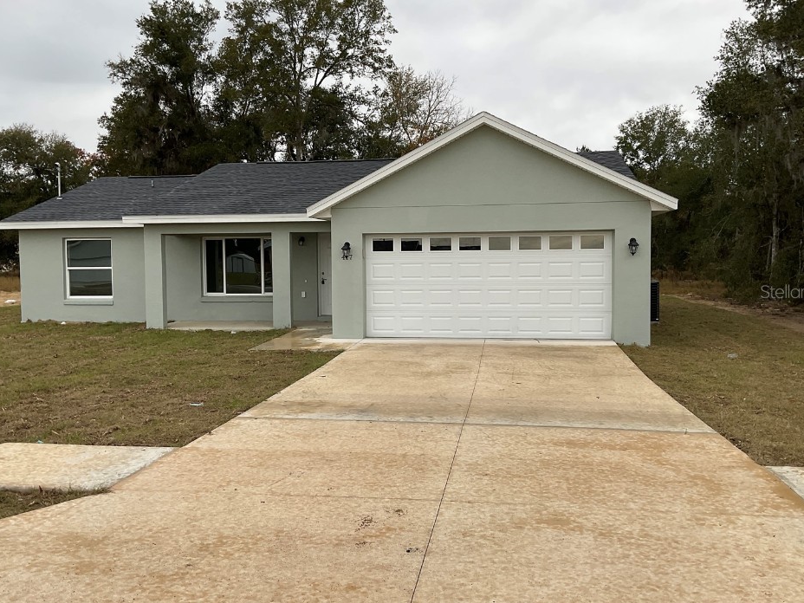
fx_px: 743
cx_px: 399
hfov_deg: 56.8
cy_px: 291
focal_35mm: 32
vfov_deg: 44.2
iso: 16
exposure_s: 1/265
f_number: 1.8
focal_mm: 3
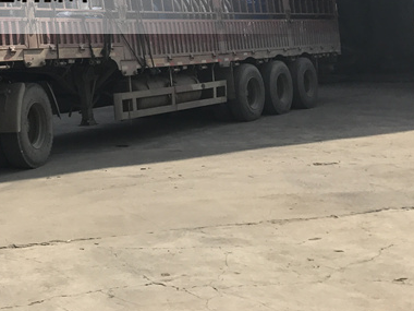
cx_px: -16
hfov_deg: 30.1
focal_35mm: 59
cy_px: -11
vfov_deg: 23.6
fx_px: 706
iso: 20
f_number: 1.8
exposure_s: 1/3546
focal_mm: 3.99
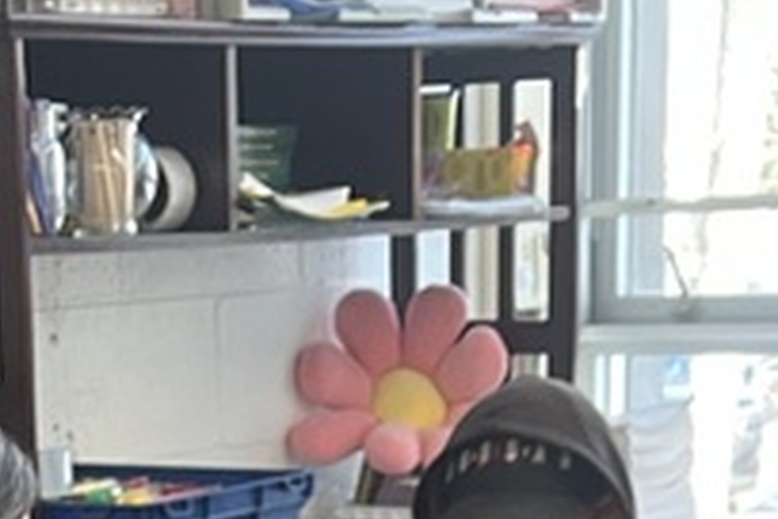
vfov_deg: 9.1
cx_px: 122
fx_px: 2939
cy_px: 1259
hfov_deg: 15.0
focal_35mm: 136
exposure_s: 1/60
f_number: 1.6
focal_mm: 5.1
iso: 125
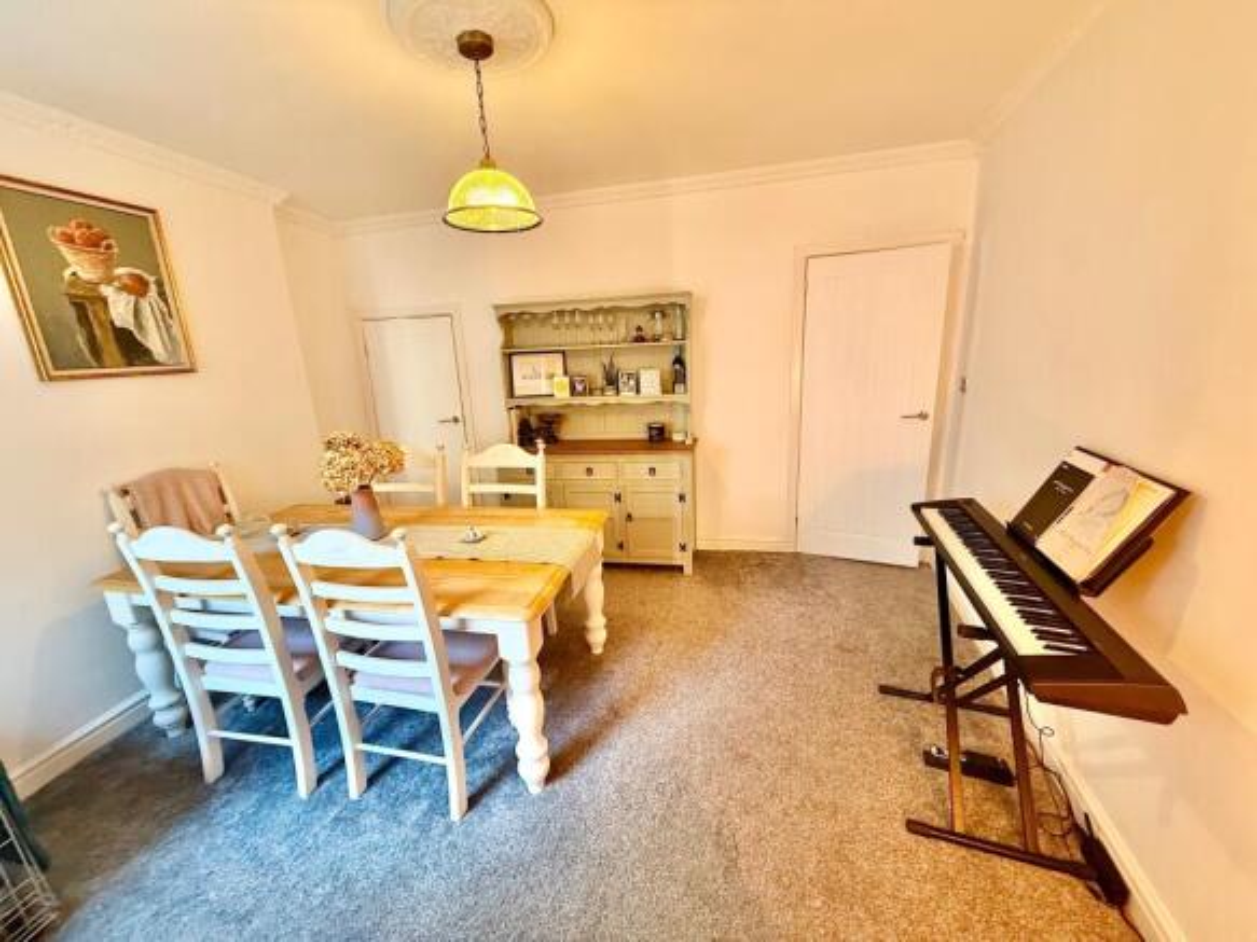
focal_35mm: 14
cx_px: 628
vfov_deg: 85.7
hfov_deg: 102.1
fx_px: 508
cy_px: 471
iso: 400
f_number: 2.2
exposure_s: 1/50
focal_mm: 2.22
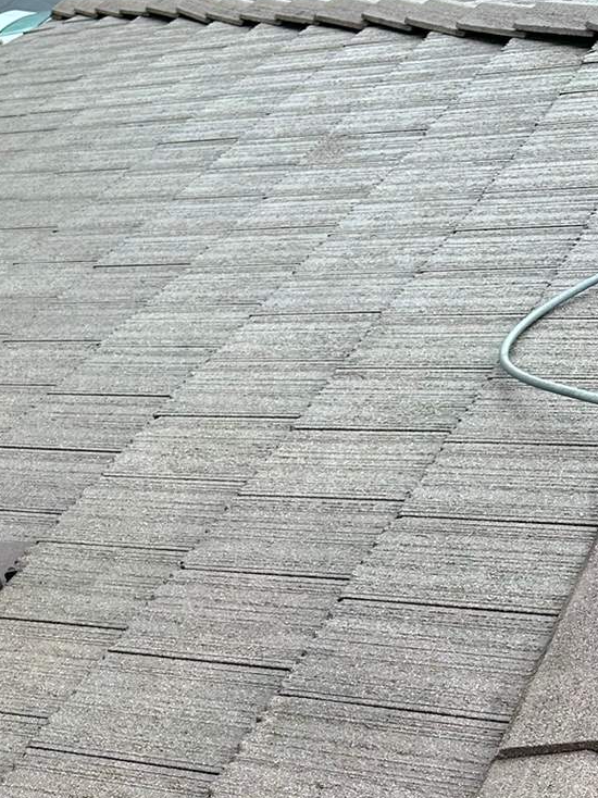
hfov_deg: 21.3
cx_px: 30
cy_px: 811
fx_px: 1544
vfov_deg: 27.2
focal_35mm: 67
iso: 80
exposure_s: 1/943
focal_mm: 6.86
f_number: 1.78
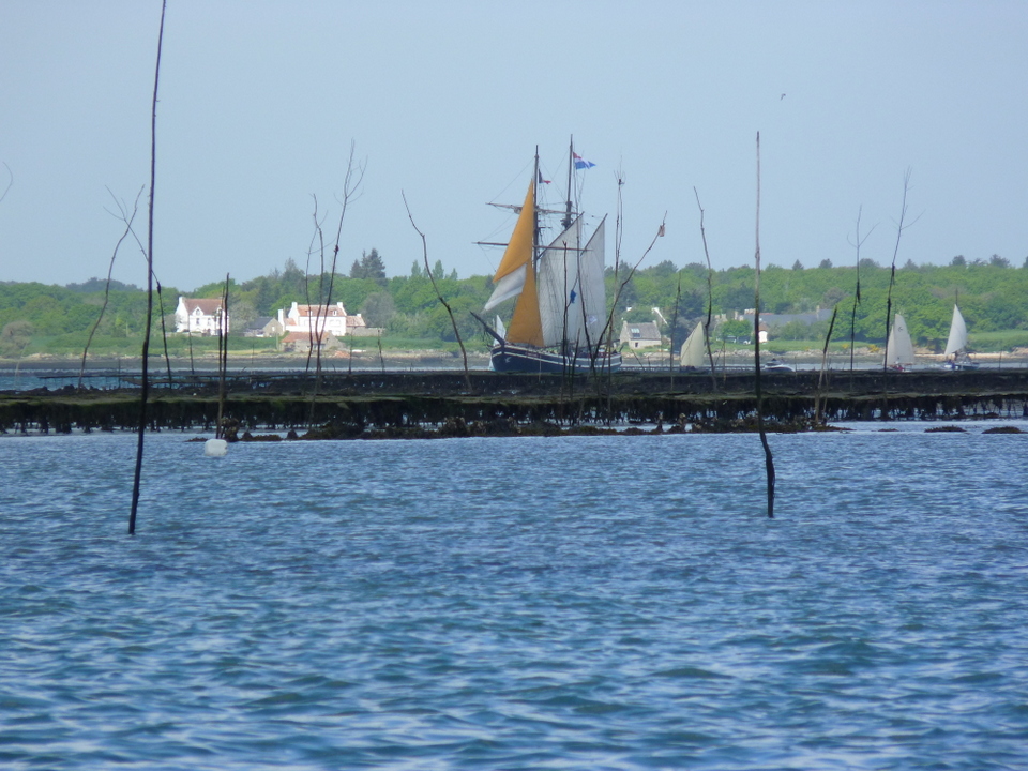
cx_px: 514
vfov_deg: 3.1
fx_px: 14166
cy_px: 386
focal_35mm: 477
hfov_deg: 4.2
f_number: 5.6
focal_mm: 84.8
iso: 160
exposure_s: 1/640
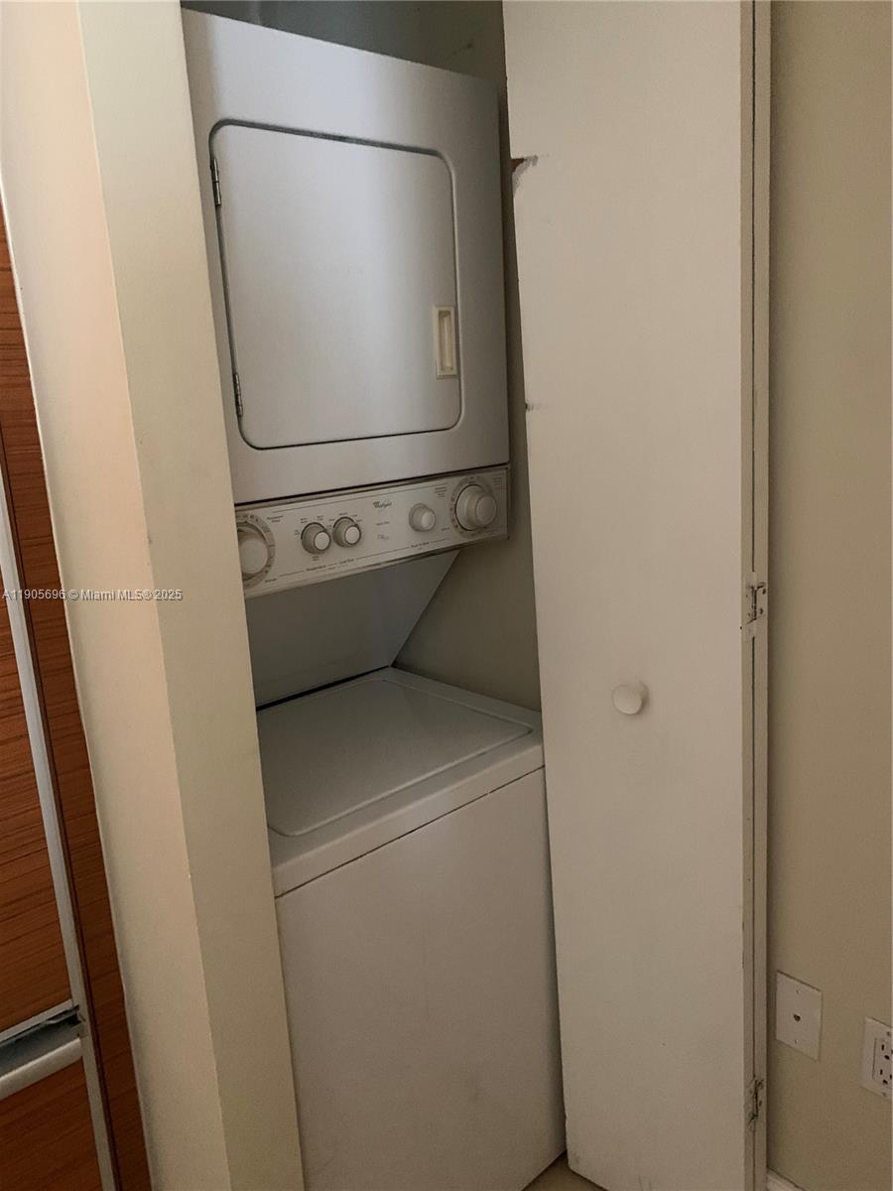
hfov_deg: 53.1
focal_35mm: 26
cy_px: 596
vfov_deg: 67.3
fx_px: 894
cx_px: 446
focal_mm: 4.25
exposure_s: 1/30
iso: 640
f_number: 1.8
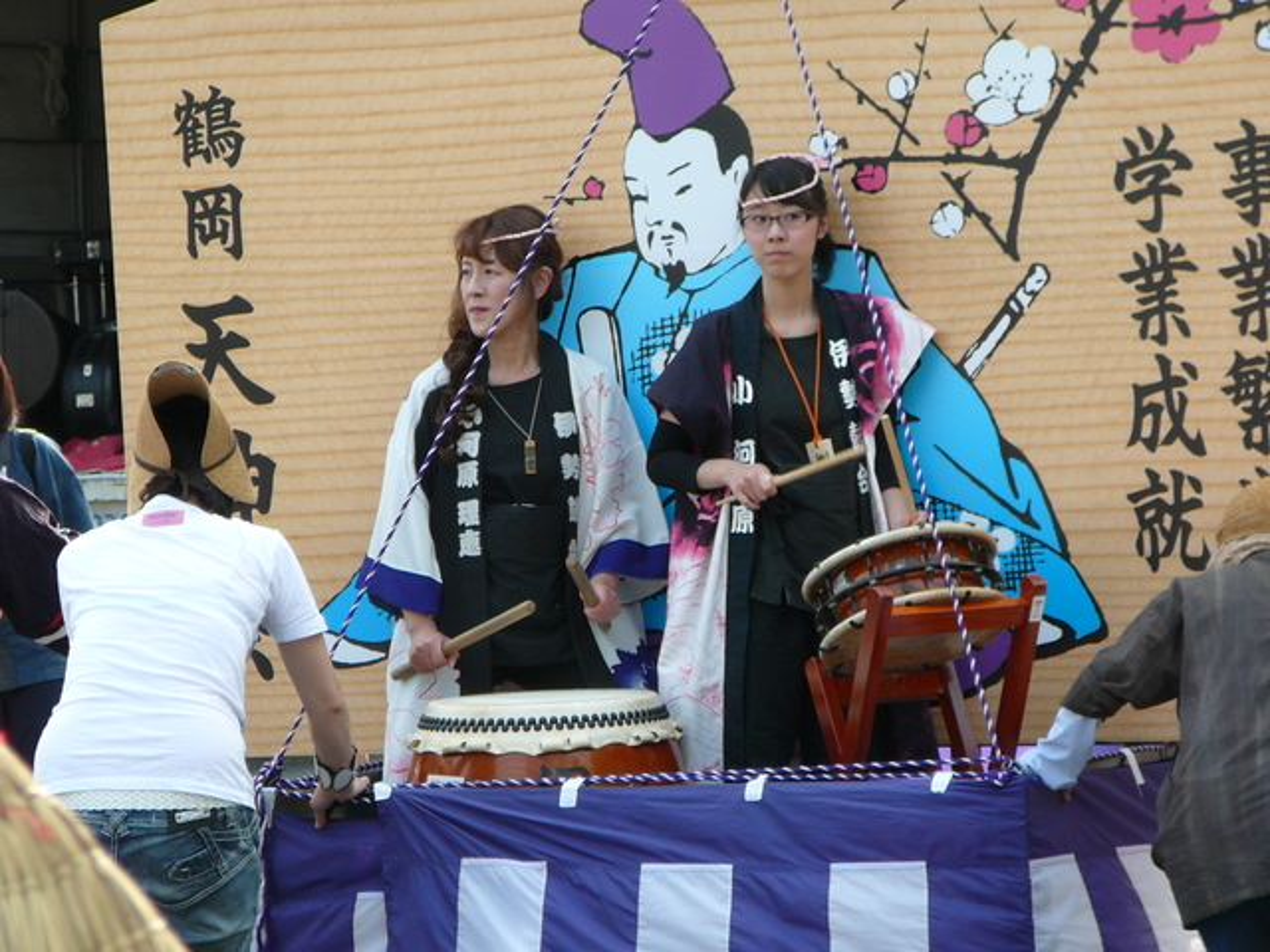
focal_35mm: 190
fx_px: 6971
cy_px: 476
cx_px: 635
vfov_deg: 7.8
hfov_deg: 10.4
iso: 80
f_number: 4.1
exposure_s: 1/160
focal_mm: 28.2
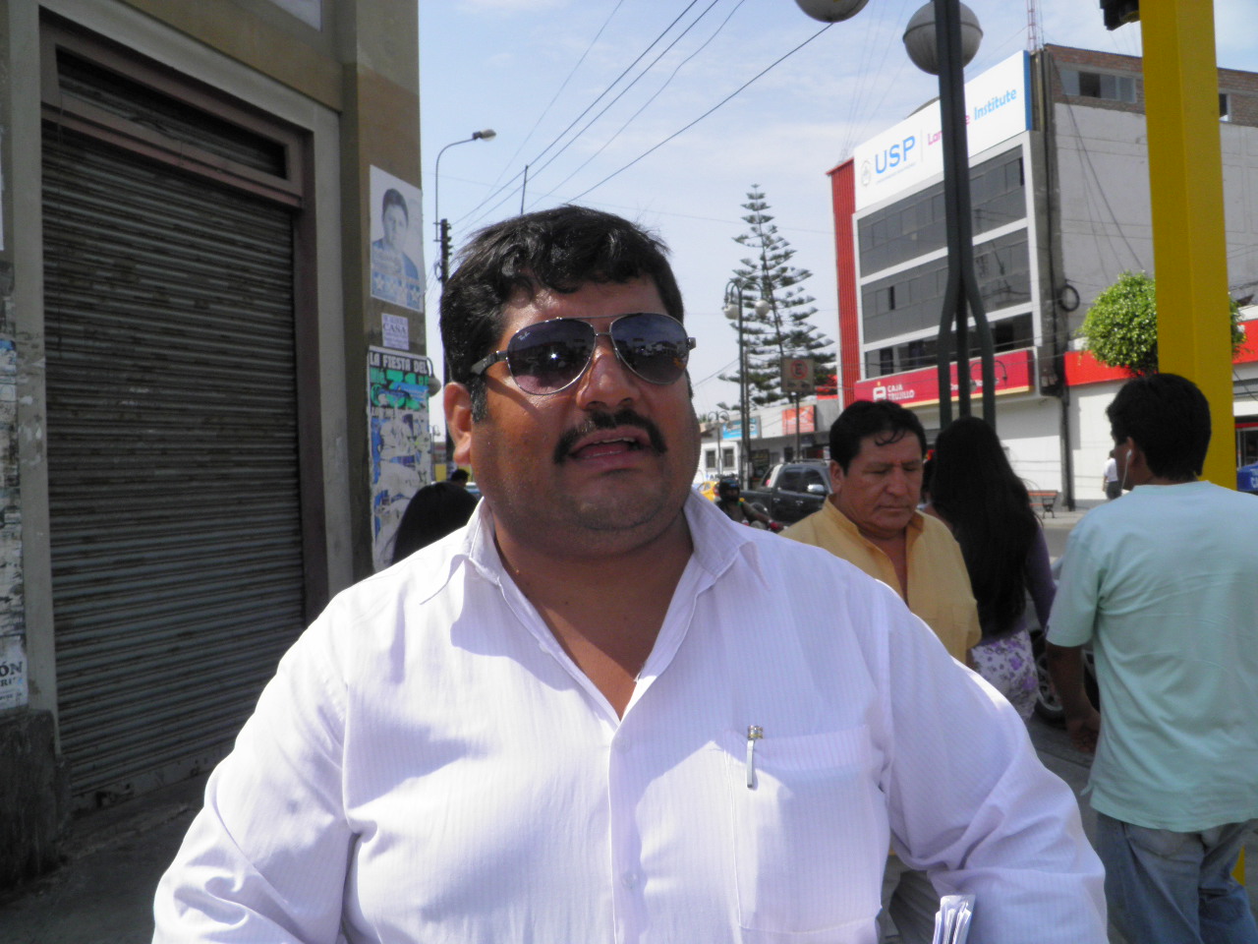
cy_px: 472
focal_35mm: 28
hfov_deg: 63.4
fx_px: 1018
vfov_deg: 49.7
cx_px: 629
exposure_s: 1/640
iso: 100
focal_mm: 4.9
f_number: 5.7
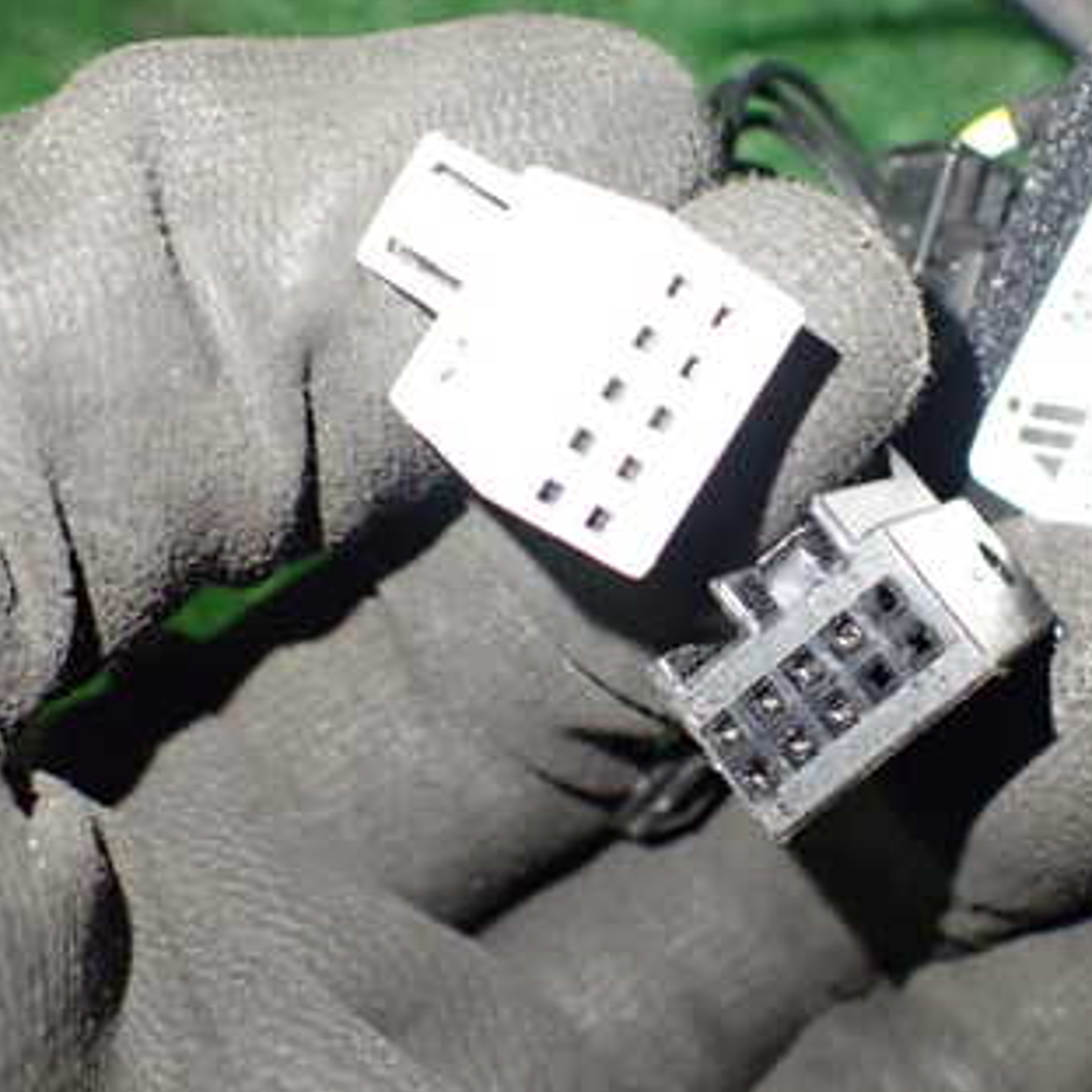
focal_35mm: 51
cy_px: 508
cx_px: 791
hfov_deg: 32.9
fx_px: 1820
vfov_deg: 33.4
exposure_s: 1/40
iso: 800
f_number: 2.3
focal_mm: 5.4
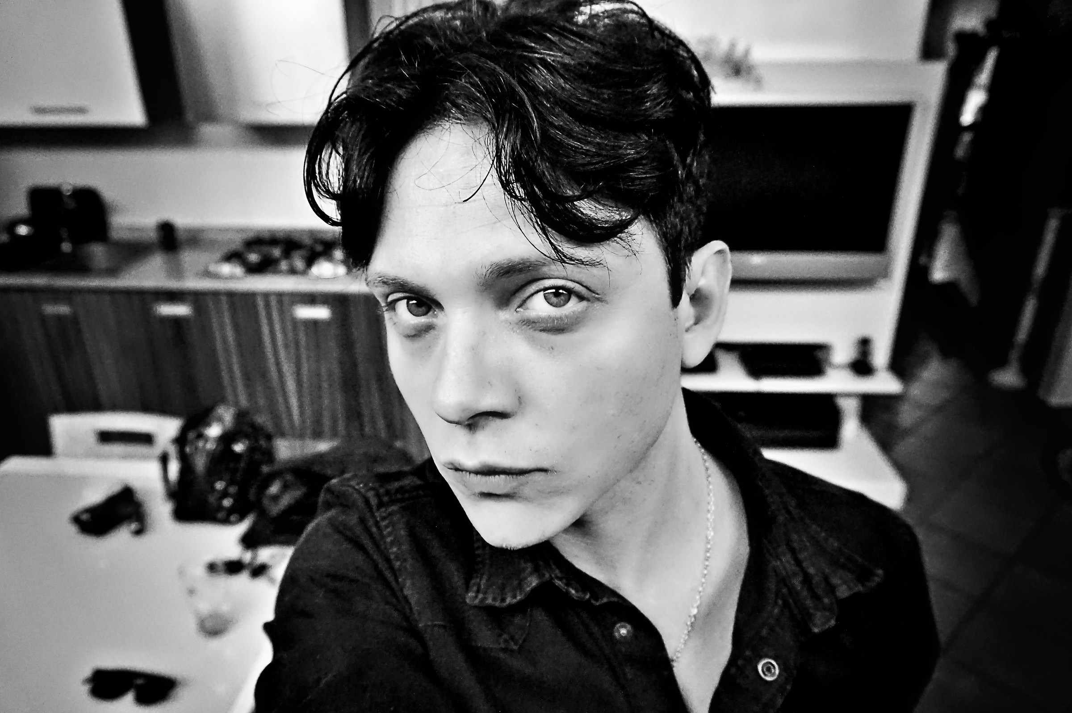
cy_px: 356
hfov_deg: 73.8
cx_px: 536
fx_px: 714
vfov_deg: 53.1
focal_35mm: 24
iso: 3200
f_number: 4
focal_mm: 16
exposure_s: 1/60
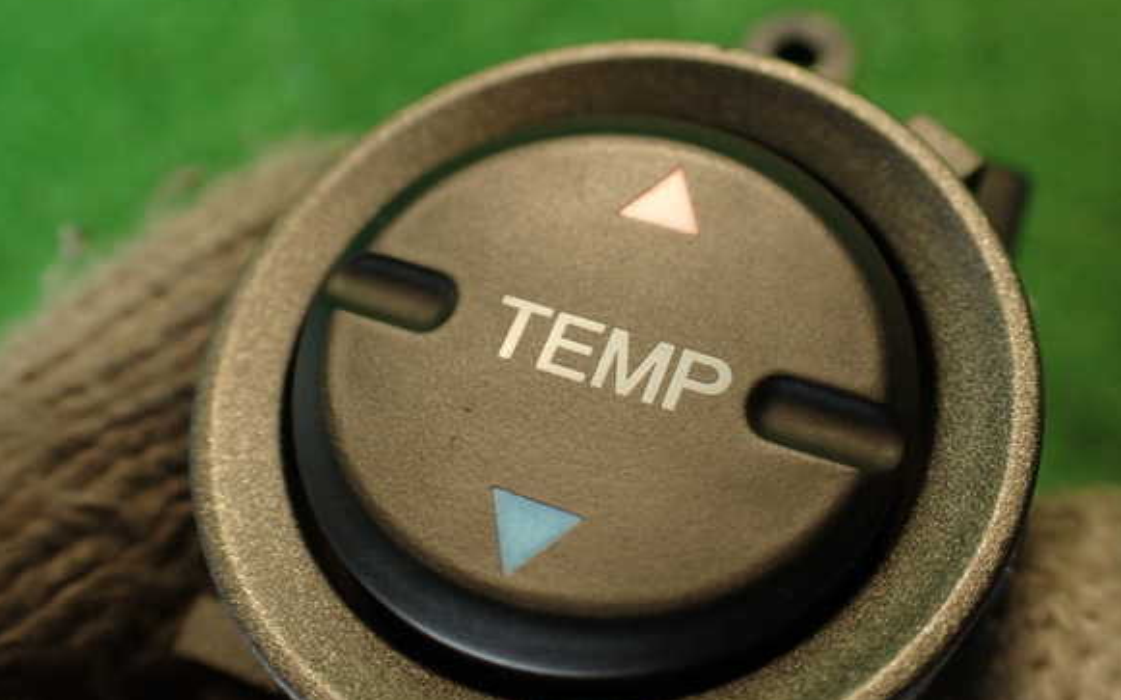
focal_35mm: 35
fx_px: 1069
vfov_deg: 36.3
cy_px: 359
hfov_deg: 55.3
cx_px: 569
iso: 200
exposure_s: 1/40
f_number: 2.4
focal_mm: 5.79
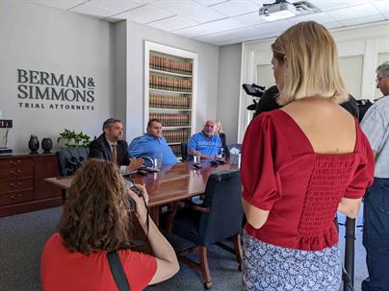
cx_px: 194
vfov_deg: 51.4
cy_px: 146
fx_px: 303
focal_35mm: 27
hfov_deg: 65.3
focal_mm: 4.44
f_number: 1.8
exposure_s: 1/40
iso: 77
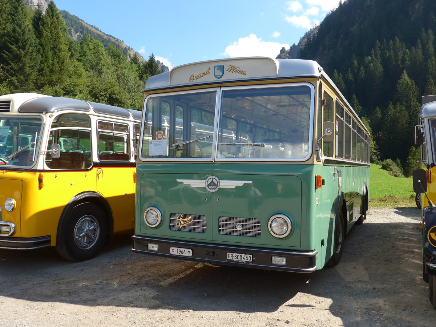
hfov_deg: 58.4
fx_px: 390
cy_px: 164
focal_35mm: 31
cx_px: 218
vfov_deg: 45.4
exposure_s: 1/640
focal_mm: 6.5
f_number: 2.8
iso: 80
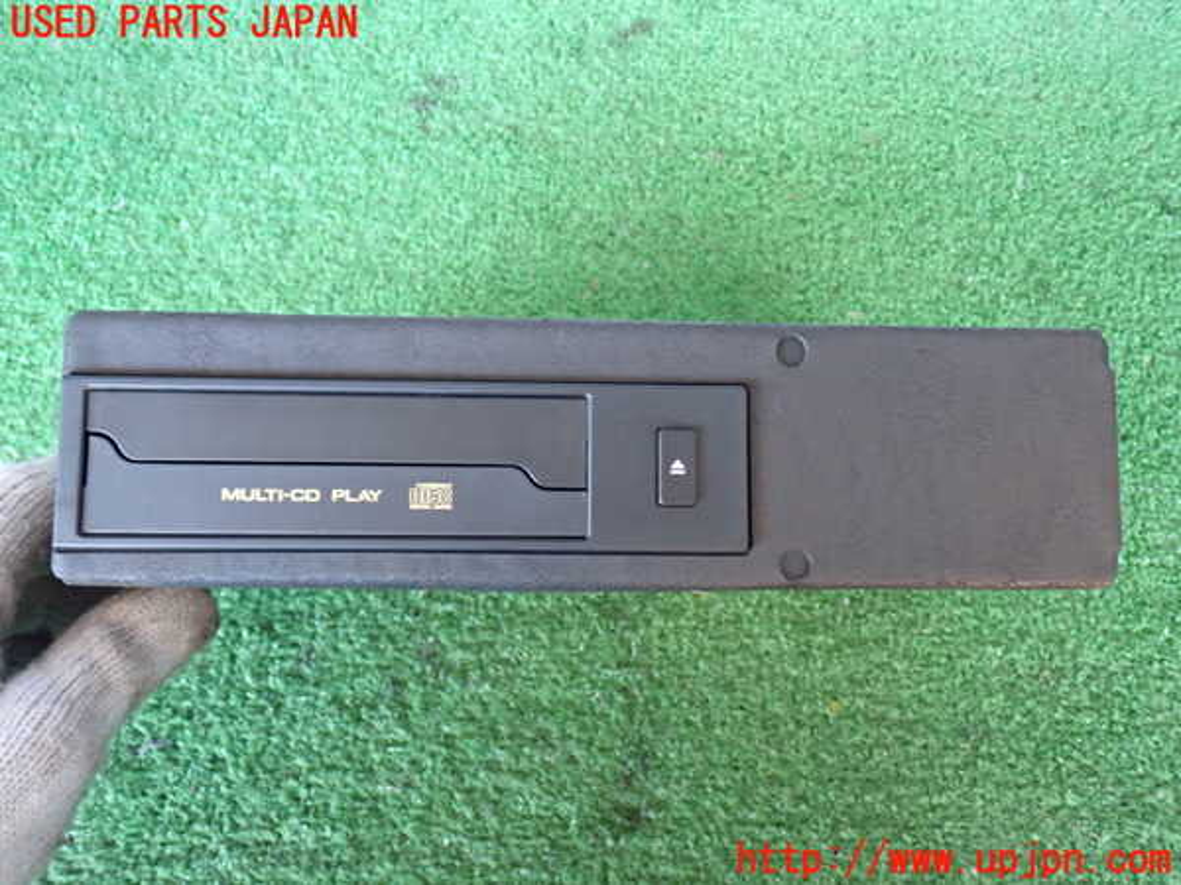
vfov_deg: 39.7
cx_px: 590
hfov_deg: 51.4
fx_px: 1228
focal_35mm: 36
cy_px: 442
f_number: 2.5
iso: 640
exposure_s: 1/40
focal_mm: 6.37
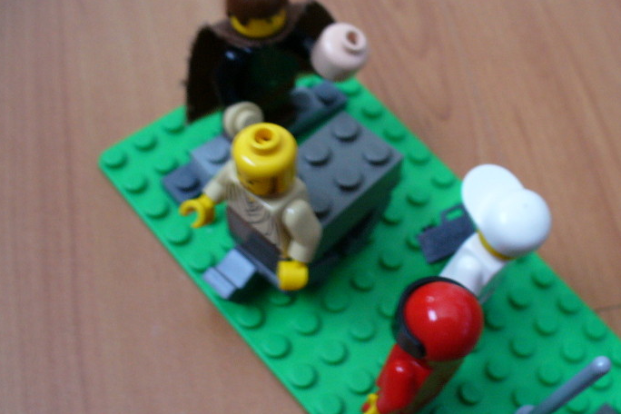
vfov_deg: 29.8
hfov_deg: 43.5
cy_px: 240
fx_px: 776
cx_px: 357
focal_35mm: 45
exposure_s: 1/8
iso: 200
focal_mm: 6.1
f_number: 2.8
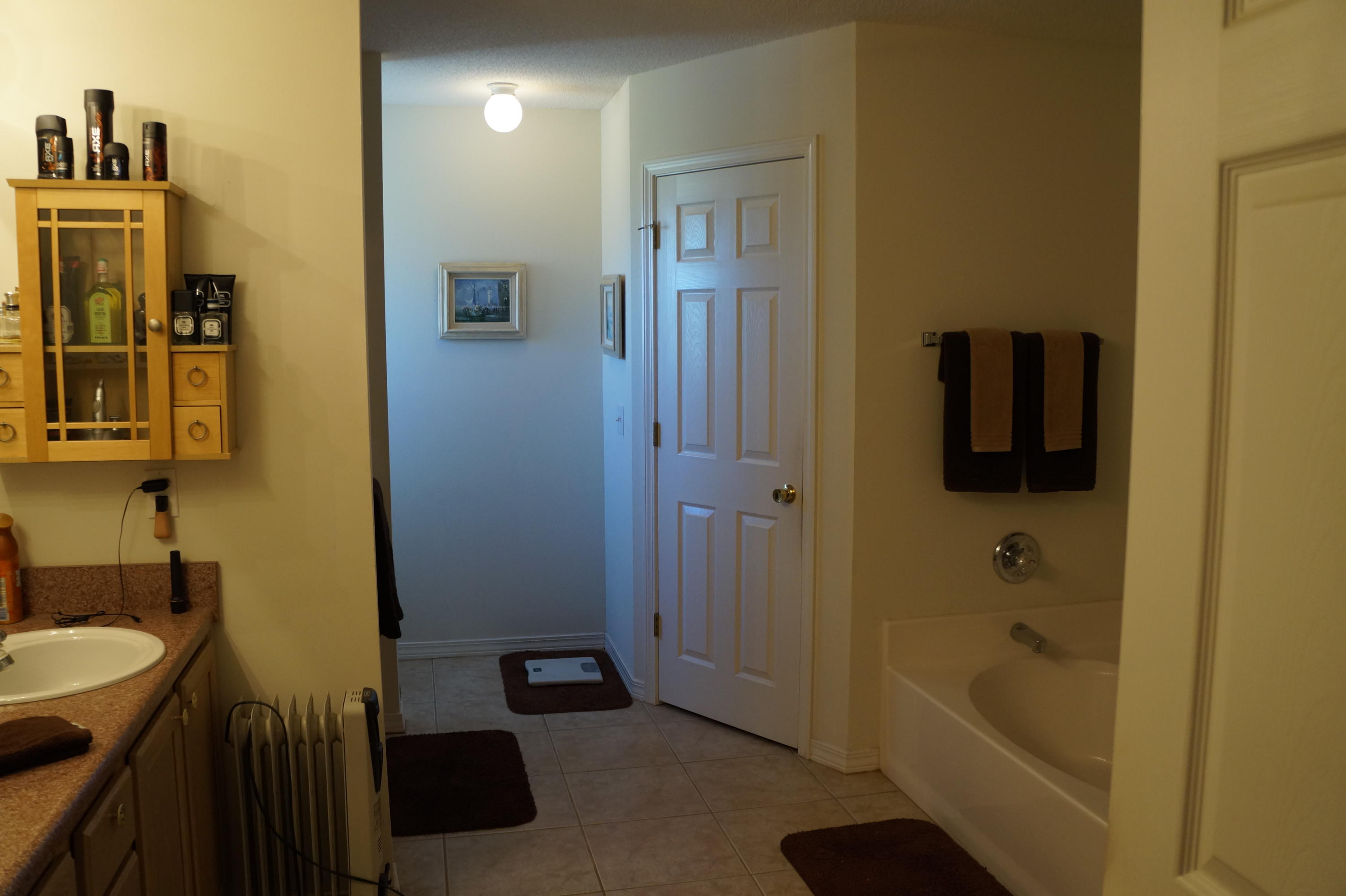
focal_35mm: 27
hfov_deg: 67.4
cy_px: 448
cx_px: 673
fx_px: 1009
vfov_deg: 47.9
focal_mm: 18
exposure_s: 1/160
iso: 500
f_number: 4
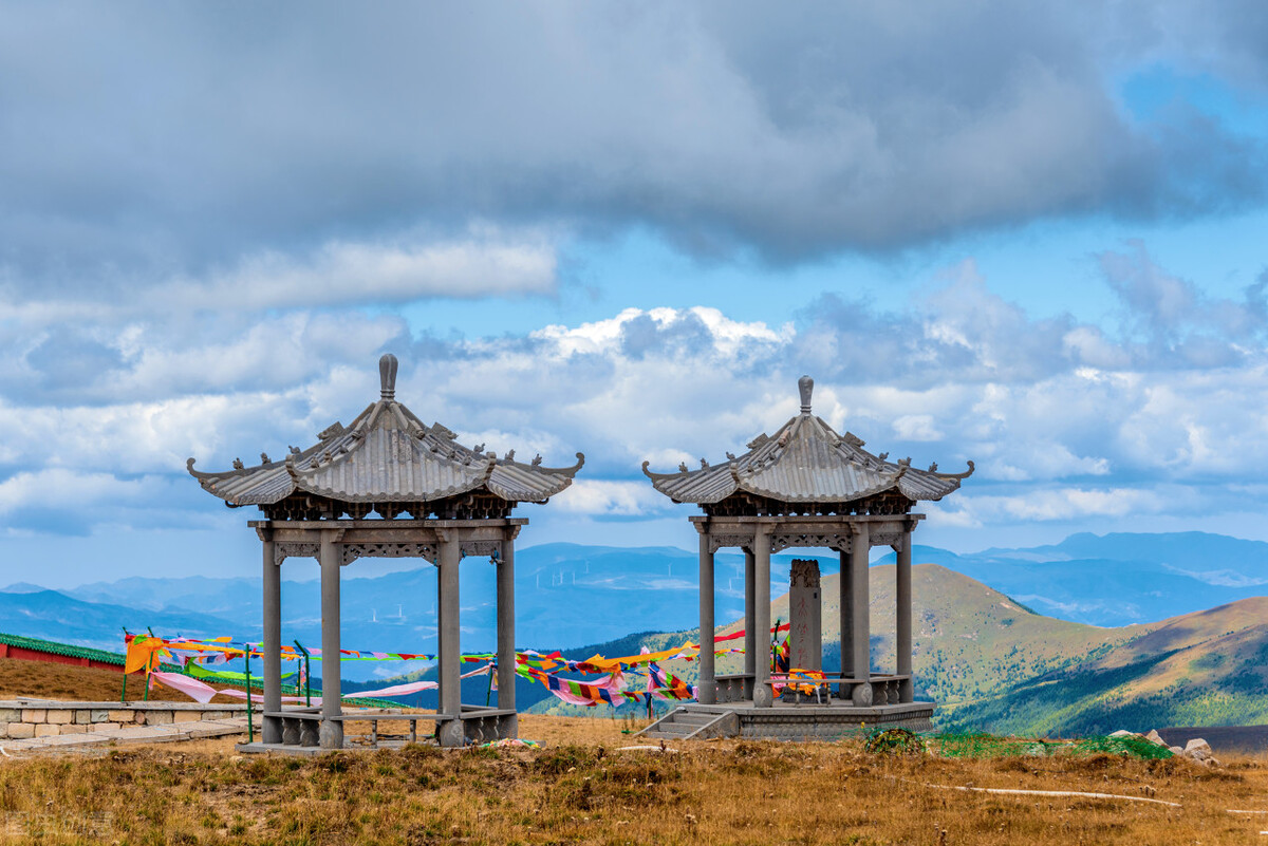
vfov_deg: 11.2
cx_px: 634
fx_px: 4298
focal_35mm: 122
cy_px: 423
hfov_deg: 16.8
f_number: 8
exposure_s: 1/250
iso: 100
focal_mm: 122
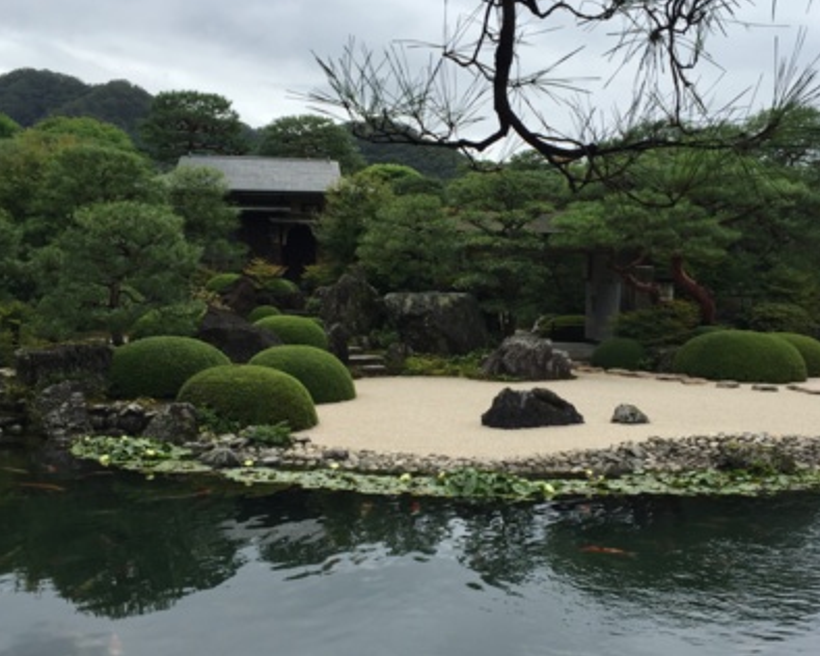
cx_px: 448
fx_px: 1044
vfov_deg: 34.9
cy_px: 334
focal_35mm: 43
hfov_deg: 42.9
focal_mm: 4.15
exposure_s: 1/1647
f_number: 2.2
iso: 32
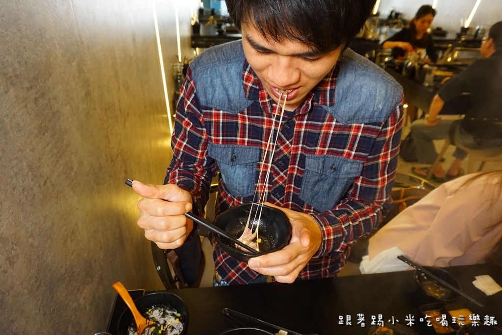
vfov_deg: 53.1
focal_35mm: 24
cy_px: 168
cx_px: 251
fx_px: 335
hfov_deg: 73.7
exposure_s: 1/80
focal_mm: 16
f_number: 4.5
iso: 3200
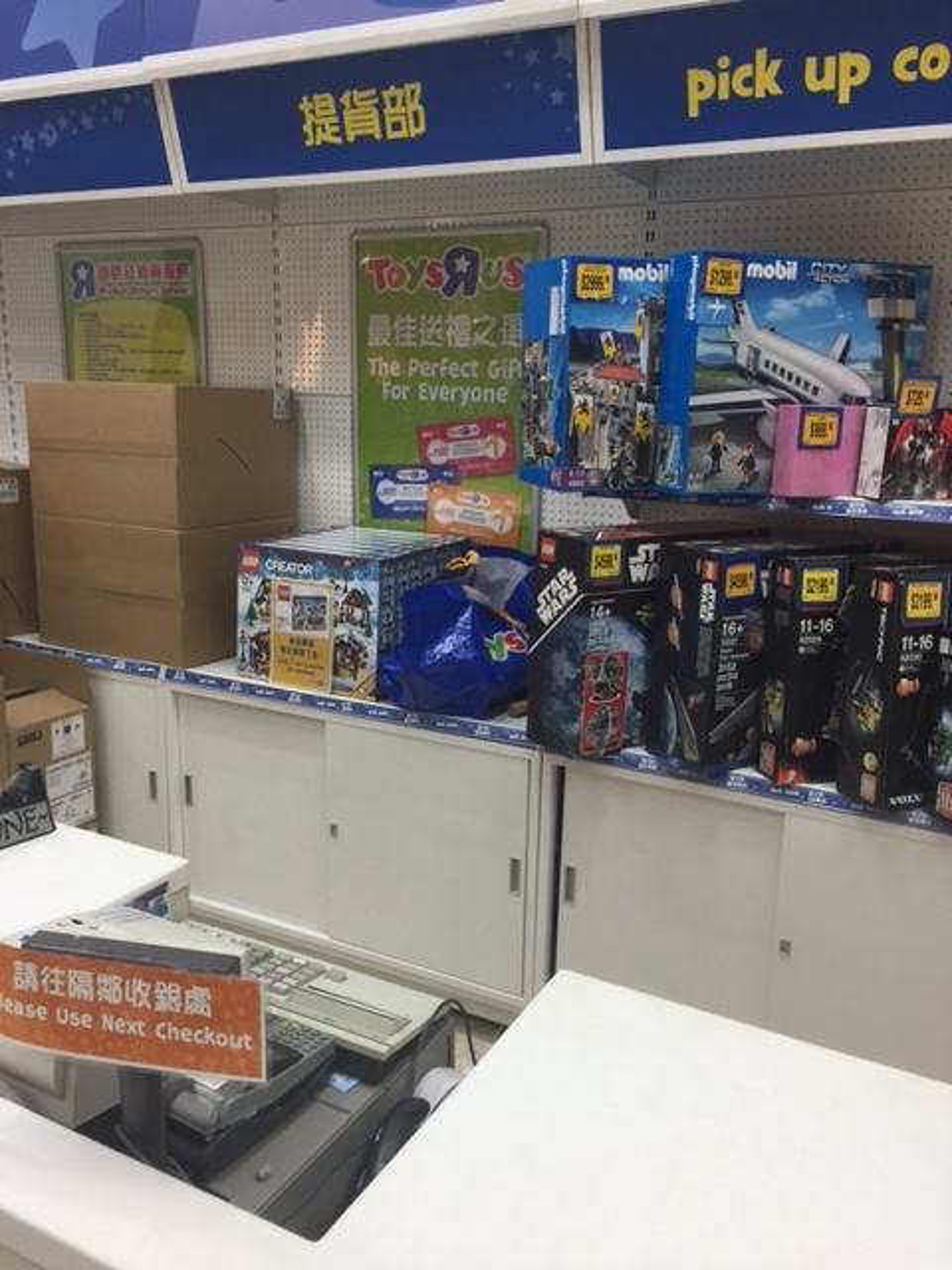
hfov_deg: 48.2
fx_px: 1063
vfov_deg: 61.7
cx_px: 476
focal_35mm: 29
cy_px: 635
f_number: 2.2
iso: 32
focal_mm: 4.15
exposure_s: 1/40
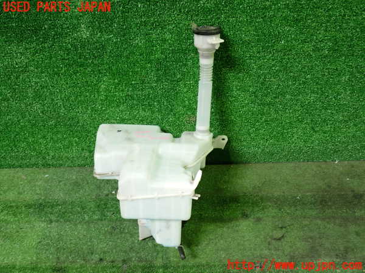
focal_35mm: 30
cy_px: 136
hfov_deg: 60.0
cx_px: 182
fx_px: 316
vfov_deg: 46.8
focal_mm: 5.4
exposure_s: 1/30
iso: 250
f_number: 2.3
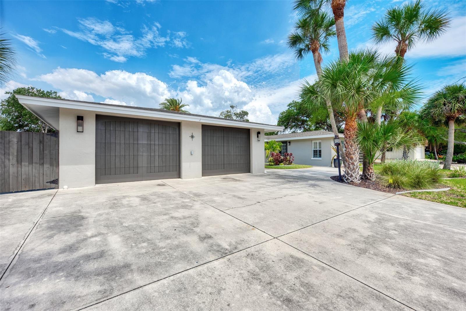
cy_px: 156
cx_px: 233
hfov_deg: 96.7
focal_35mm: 16
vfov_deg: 73.8
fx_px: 207
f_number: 7.1
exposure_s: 1/200
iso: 200
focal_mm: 16
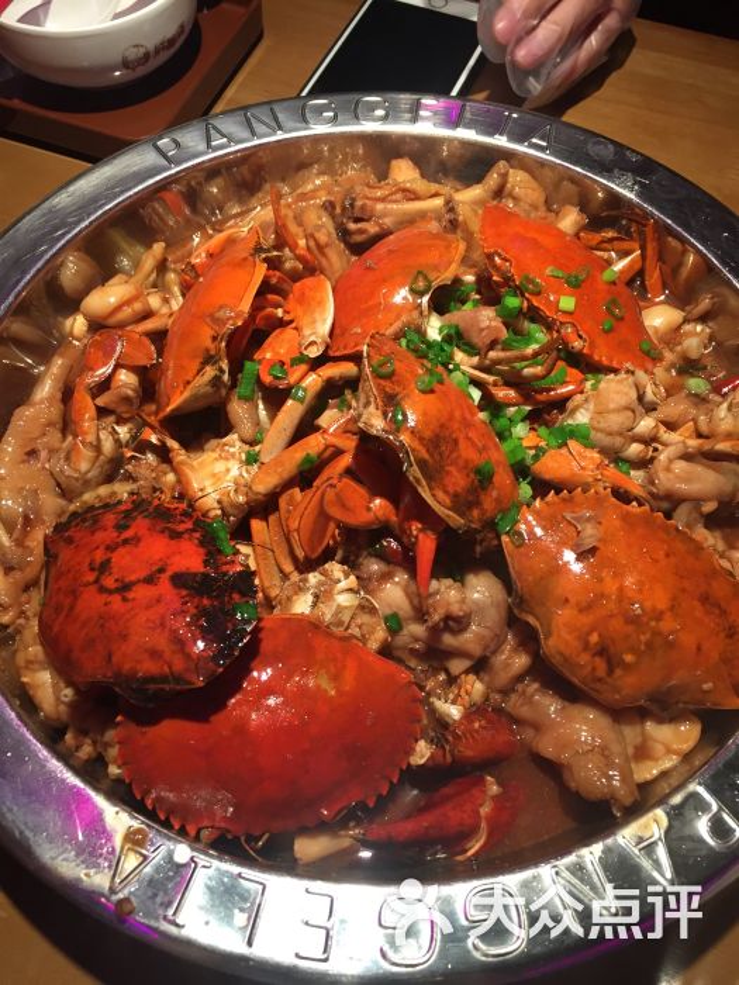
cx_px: 370
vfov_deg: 61.7
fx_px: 825
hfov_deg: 48.2
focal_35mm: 29
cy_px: 492
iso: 125
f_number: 2.2
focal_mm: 4.15
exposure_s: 1/33
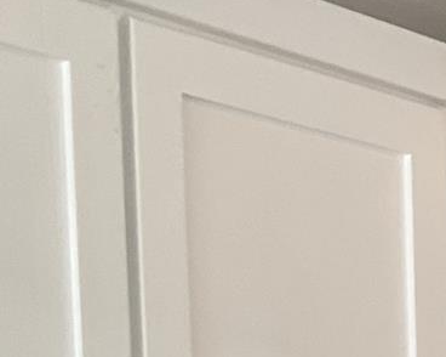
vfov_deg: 9.3
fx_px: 1900
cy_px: 936
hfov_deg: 12.8
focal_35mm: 144
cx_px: 646
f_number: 1.8
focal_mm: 3
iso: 40
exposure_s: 1/120
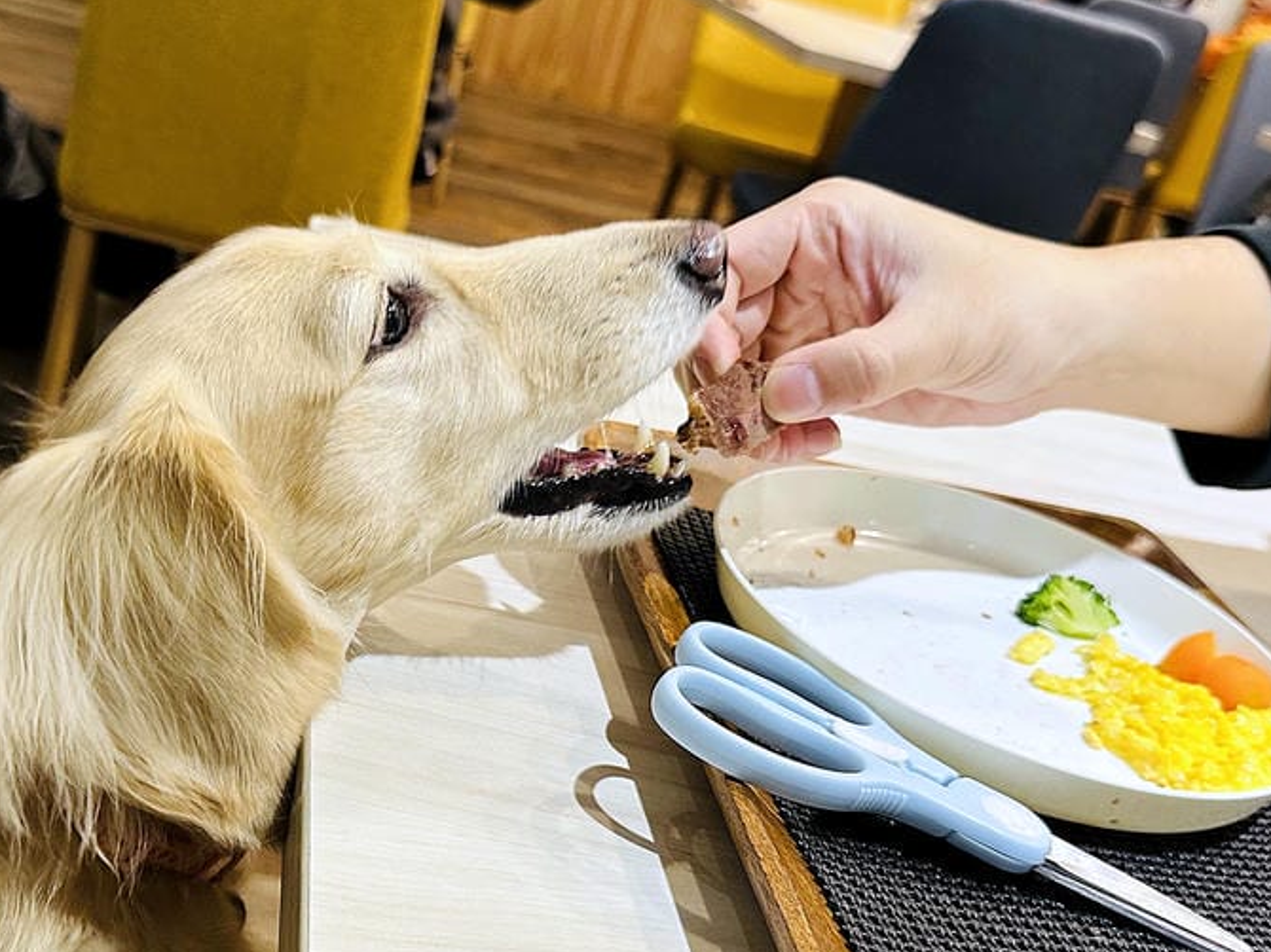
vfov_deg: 33.4
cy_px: 603
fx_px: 1578
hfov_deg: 43.4
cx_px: 448
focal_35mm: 43
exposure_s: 1/120
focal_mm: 6.86
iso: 200
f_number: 1.78
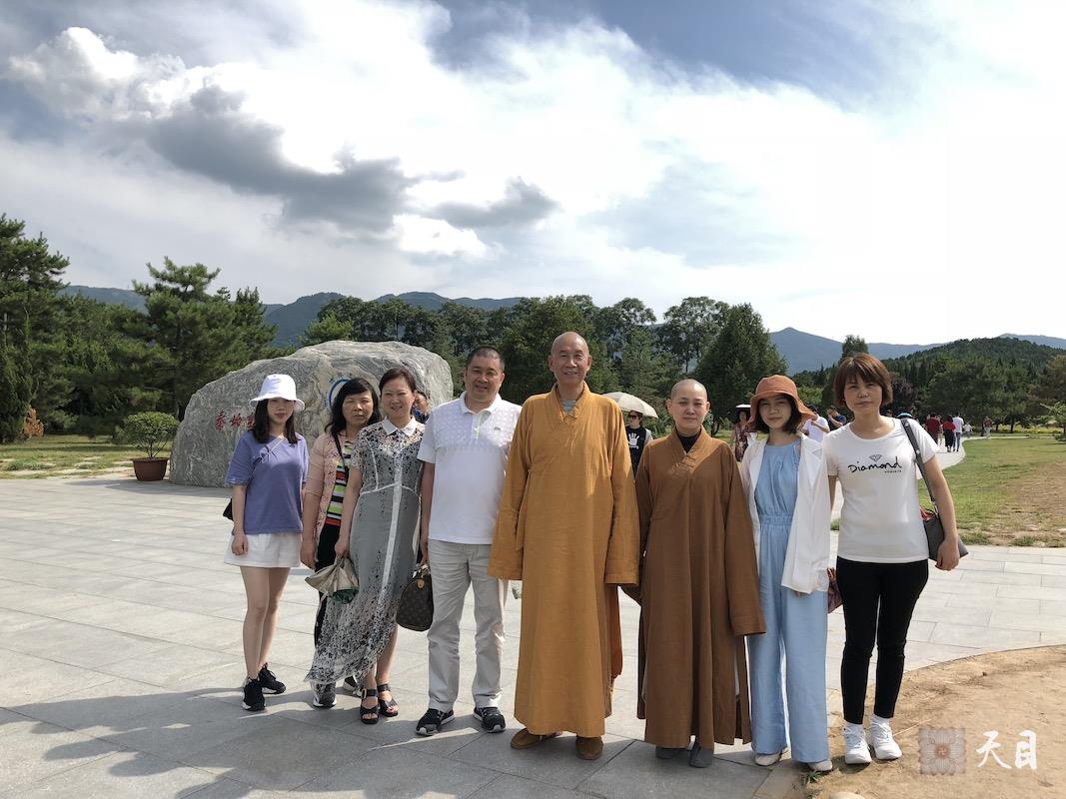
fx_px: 862
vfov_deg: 49.7
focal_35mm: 28
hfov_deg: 63.4
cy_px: 400
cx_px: 533
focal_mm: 3.99
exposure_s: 1/1263
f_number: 1.8
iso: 20
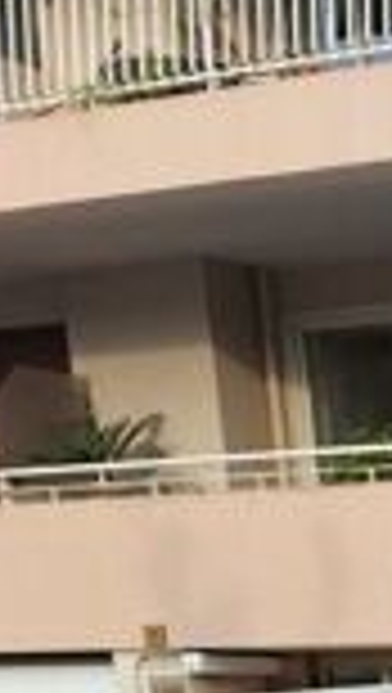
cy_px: 1418
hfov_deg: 10.1
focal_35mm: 104
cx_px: 951
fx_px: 1915
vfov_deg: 15.8
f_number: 1.8
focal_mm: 5.54
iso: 40
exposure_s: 1/589
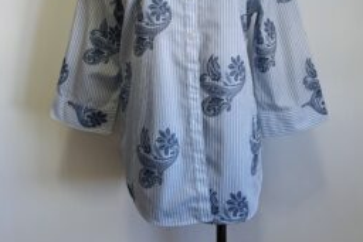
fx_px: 393
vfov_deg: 31.5
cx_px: 182
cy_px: -4
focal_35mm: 39
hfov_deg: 49.5
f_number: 1.78
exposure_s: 1/120
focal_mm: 6.76
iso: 200
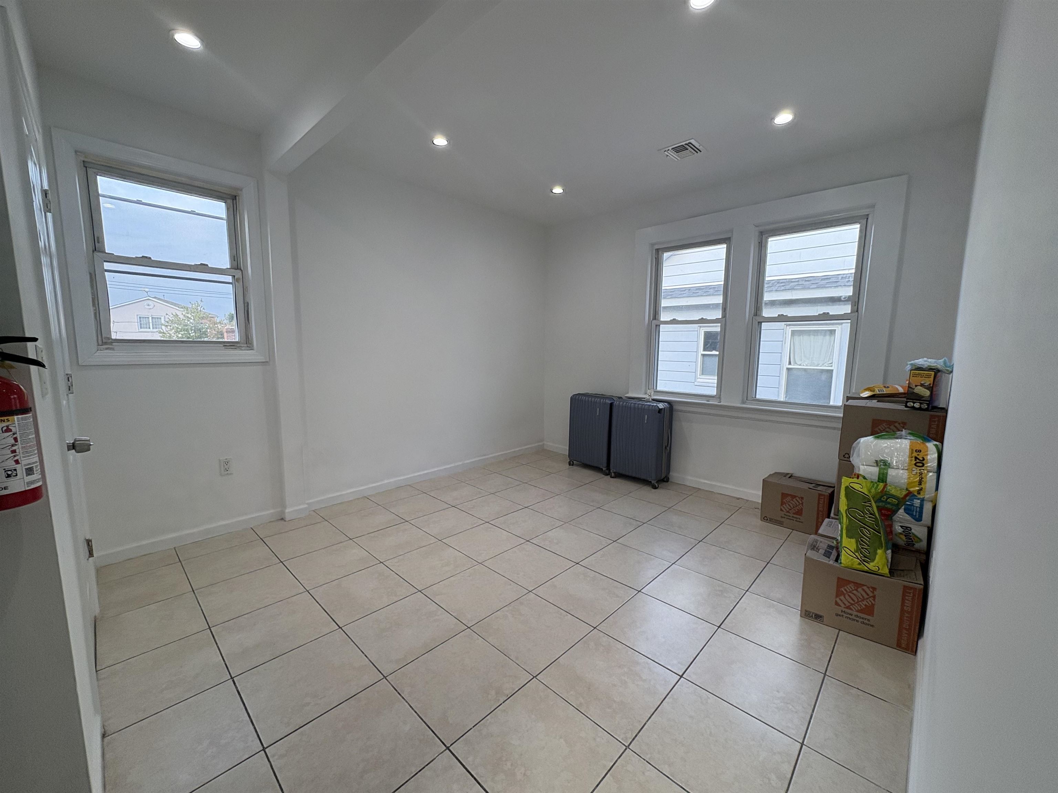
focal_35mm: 14
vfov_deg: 85.7
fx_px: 428
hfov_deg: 102.1
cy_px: 396
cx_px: 529
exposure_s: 1/128
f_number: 2.2
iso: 80
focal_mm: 2.22
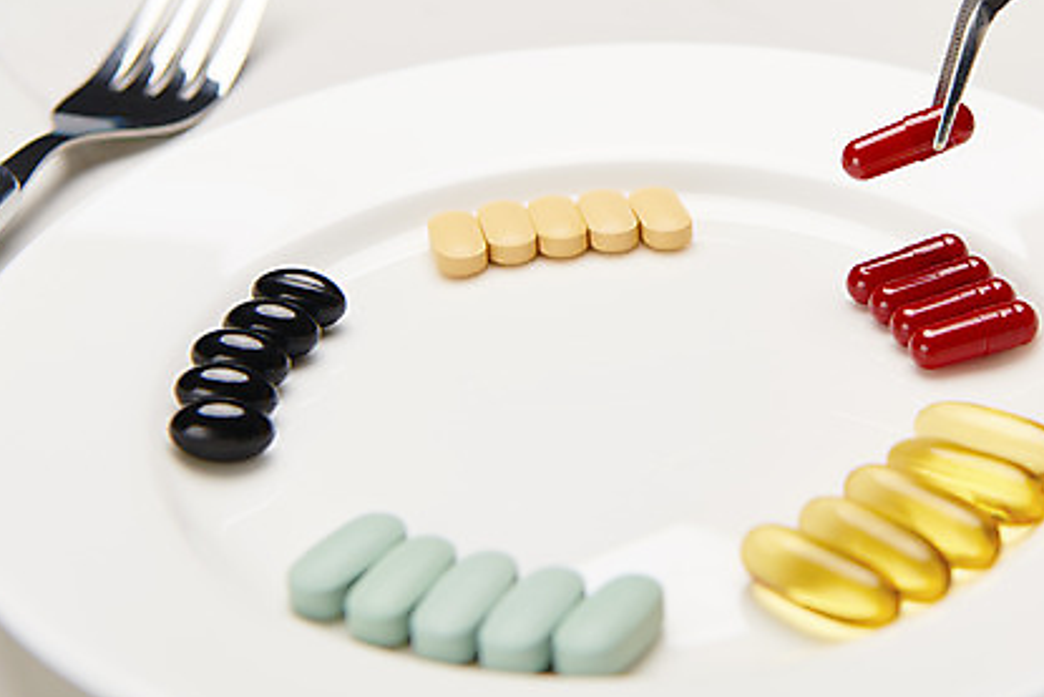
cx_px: 718
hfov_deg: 20.1
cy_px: 269
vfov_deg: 13.6
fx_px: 2930
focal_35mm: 101
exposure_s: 1/125
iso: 100
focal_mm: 70
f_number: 8
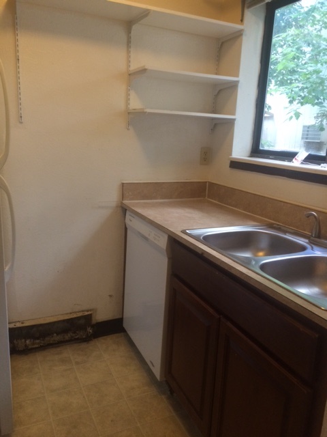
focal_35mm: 29
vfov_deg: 61.7
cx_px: 164
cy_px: 218
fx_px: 365
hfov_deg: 48.2
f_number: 2.2
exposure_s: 1/30
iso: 125
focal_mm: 4.15
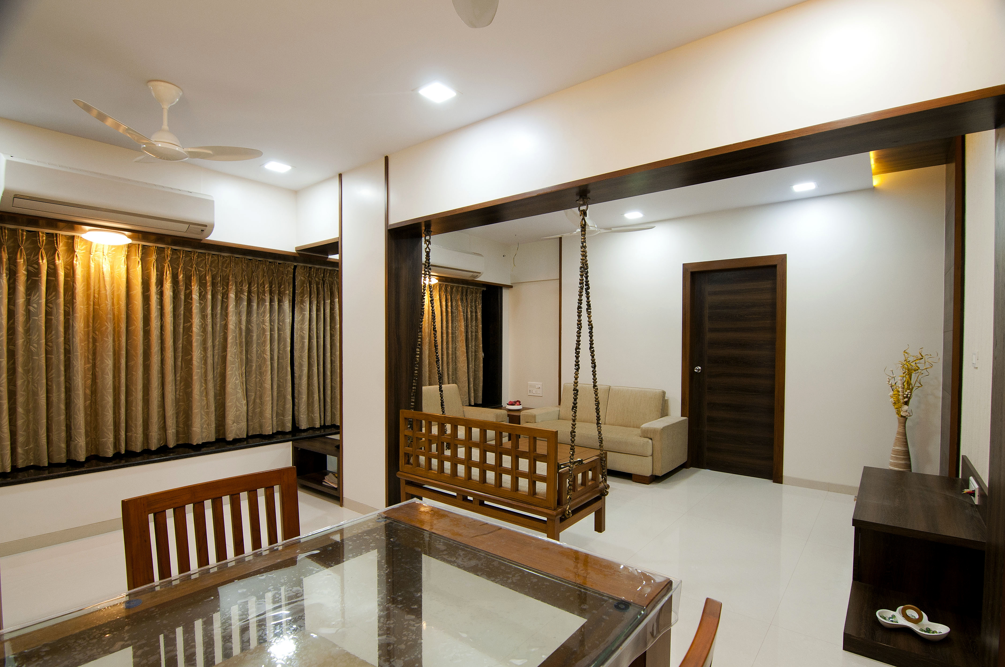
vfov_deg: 71.9
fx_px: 460
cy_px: 334
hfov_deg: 95.0
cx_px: 502
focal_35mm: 16
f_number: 5.6
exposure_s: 1/20
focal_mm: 11
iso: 400
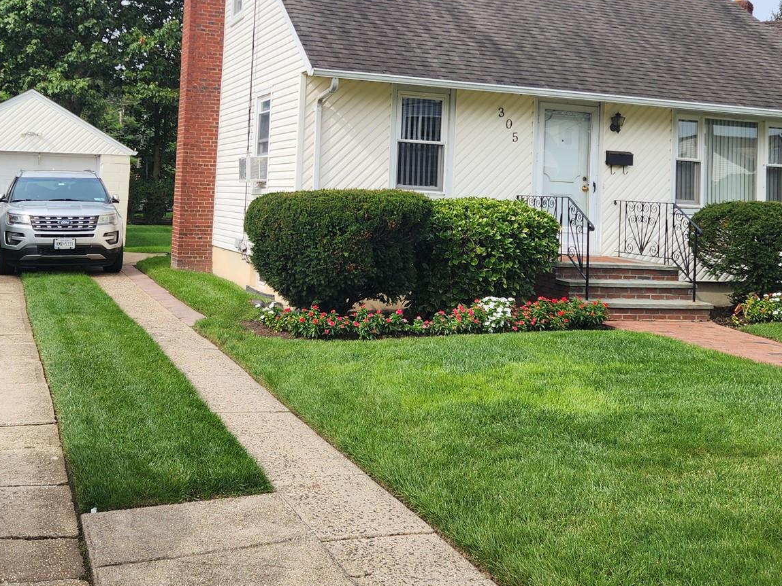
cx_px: 344
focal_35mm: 41
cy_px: 165
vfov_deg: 34.6
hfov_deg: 45.7
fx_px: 926
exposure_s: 1/1380
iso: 20
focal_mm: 5.4
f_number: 1.8
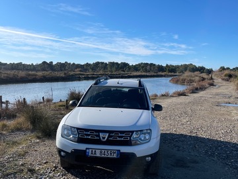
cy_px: 90
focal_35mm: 26
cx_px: 119
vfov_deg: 53.1
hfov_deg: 67.3
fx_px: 179
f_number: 1.6
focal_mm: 5.1
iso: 32
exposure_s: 1/4525
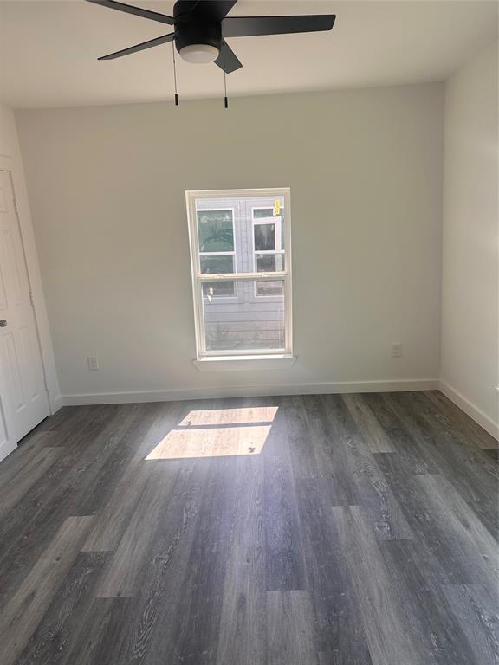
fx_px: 461
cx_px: 250
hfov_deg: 56.8
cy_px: 332
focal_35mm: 24
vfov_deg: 71.6
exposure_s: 1/435
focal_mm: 6.86
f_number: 1.78
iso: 80
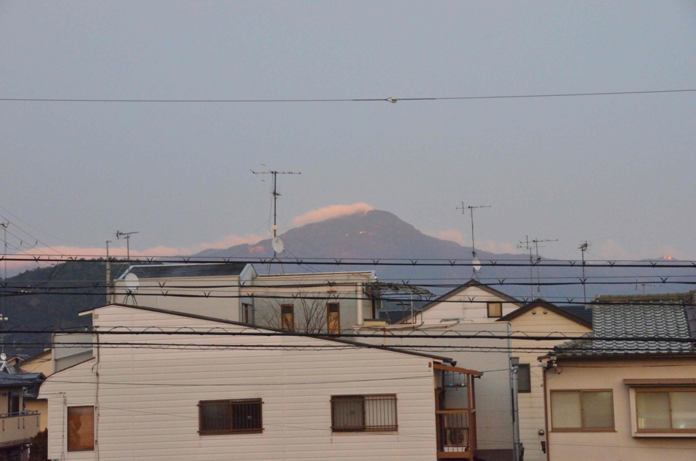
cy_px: 230
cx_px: 348
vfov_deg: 15.1
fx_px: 1736
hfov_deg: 22.7
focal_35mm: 90
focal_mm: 60
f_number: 10
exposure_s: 1/400
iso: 6400
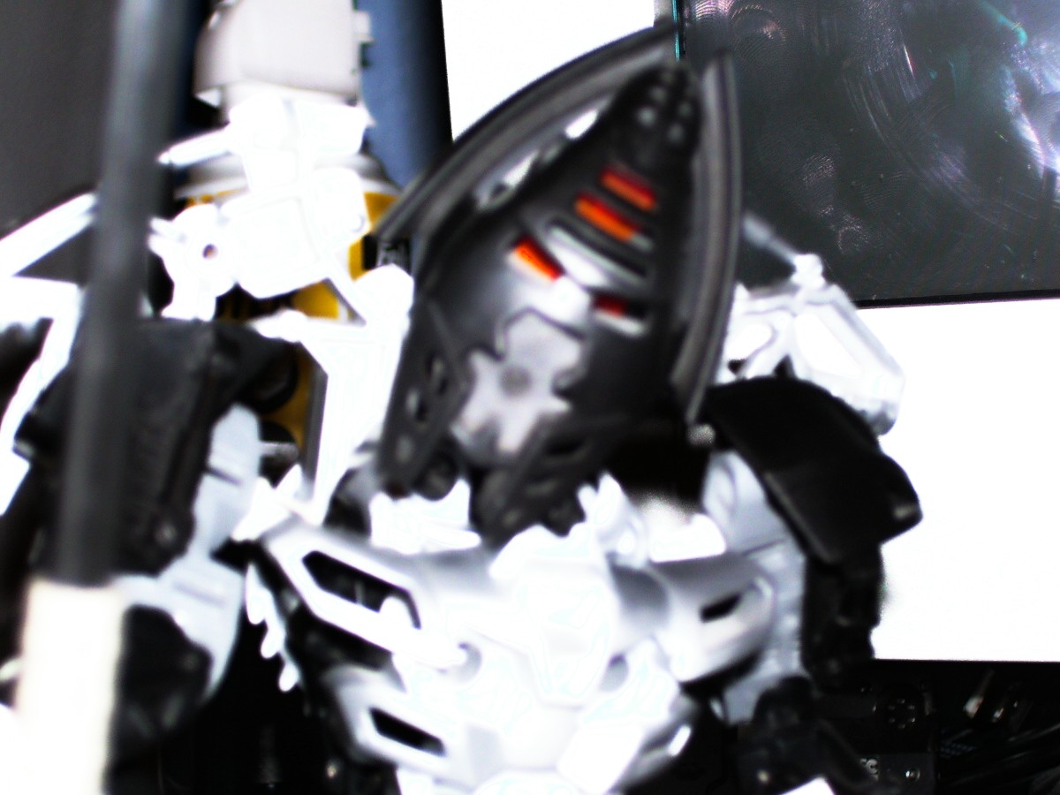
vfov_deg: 17.0
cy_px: 398
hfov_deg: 22.5
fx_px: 2664
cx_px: 530
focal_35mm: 87
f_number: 4.3
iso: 125
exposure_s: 1/90
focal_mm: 14.3
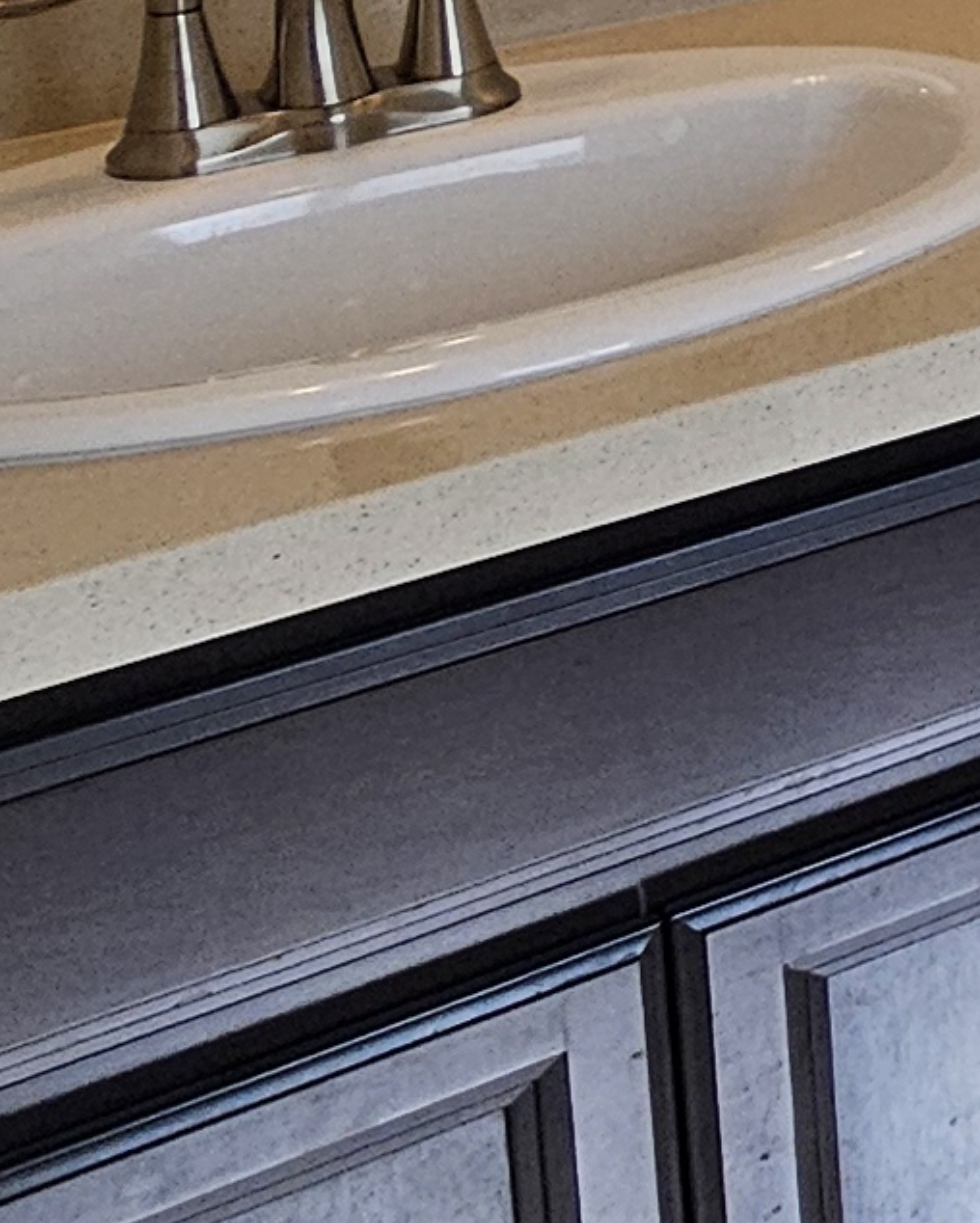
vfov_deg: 20.7
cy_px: -546
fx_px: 2898
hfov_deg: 11.4
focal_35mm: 80
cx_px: 2934
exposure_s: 1/250
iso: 64
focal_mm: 2.2
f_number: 2.2
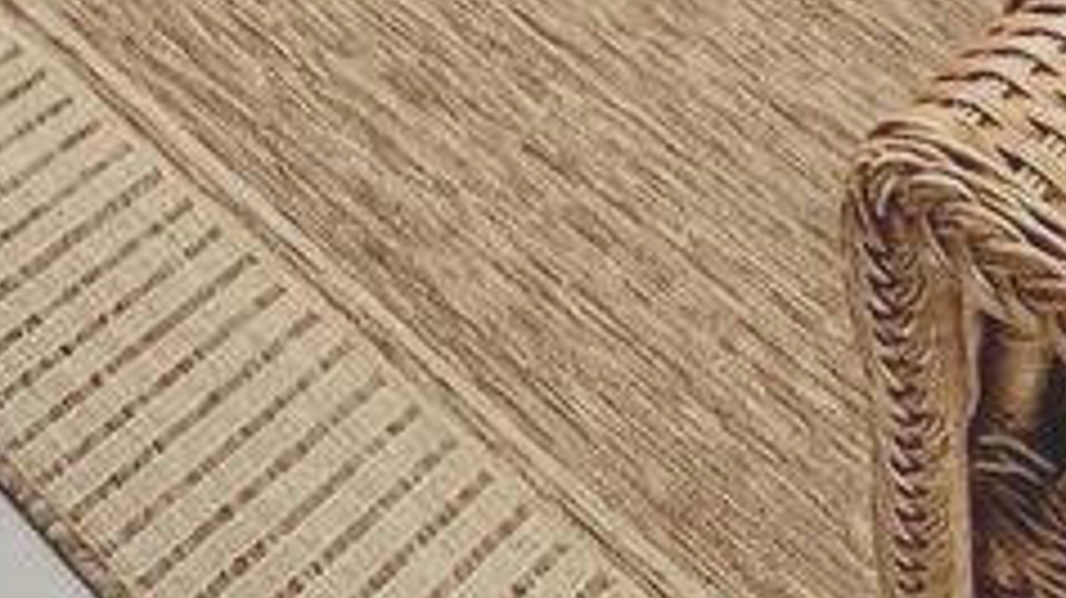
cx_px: 301
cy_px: -1358
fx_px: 2430
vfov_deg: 9.6
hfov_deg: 24.5
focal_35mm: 86
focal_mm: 1.57
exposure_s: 1/60
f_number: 1.8
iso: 125
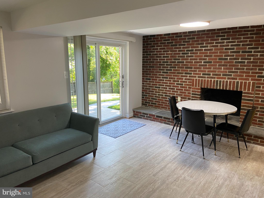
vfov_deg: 53.1
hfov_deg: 67.3
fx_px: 198
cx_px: 132
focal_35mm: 26
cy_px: 99
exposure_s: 1/60
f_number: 1.8
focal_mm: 4.25
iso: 100
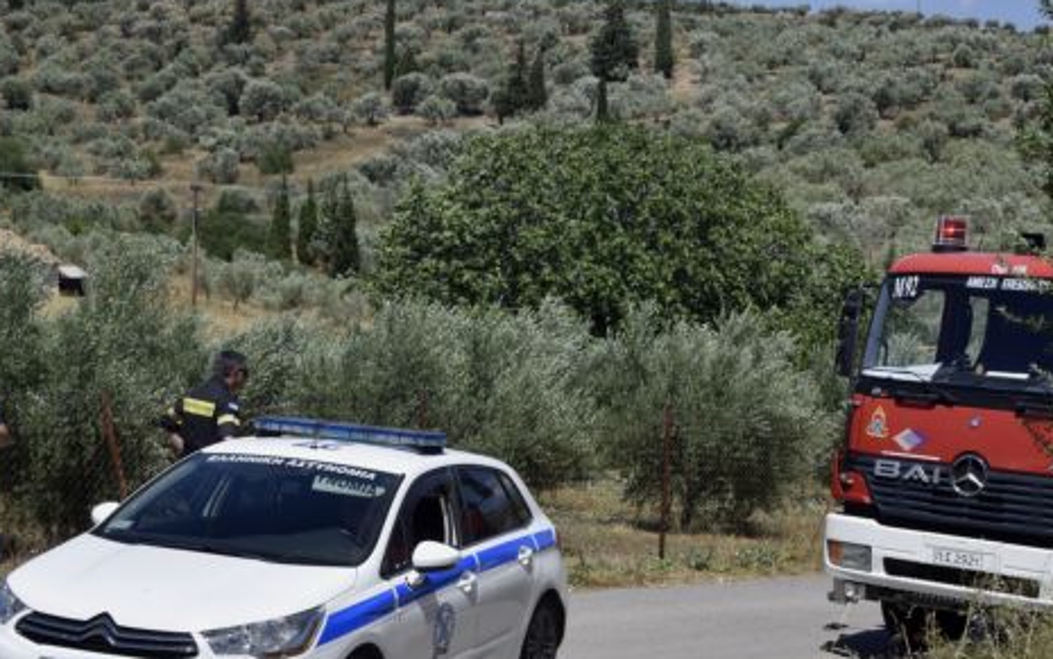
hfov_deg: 25.8
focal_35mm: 80
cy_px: 474
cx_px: 519
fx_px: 2297
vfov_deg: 16.3
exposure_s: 1/320
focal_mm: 38
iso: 100
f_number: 9
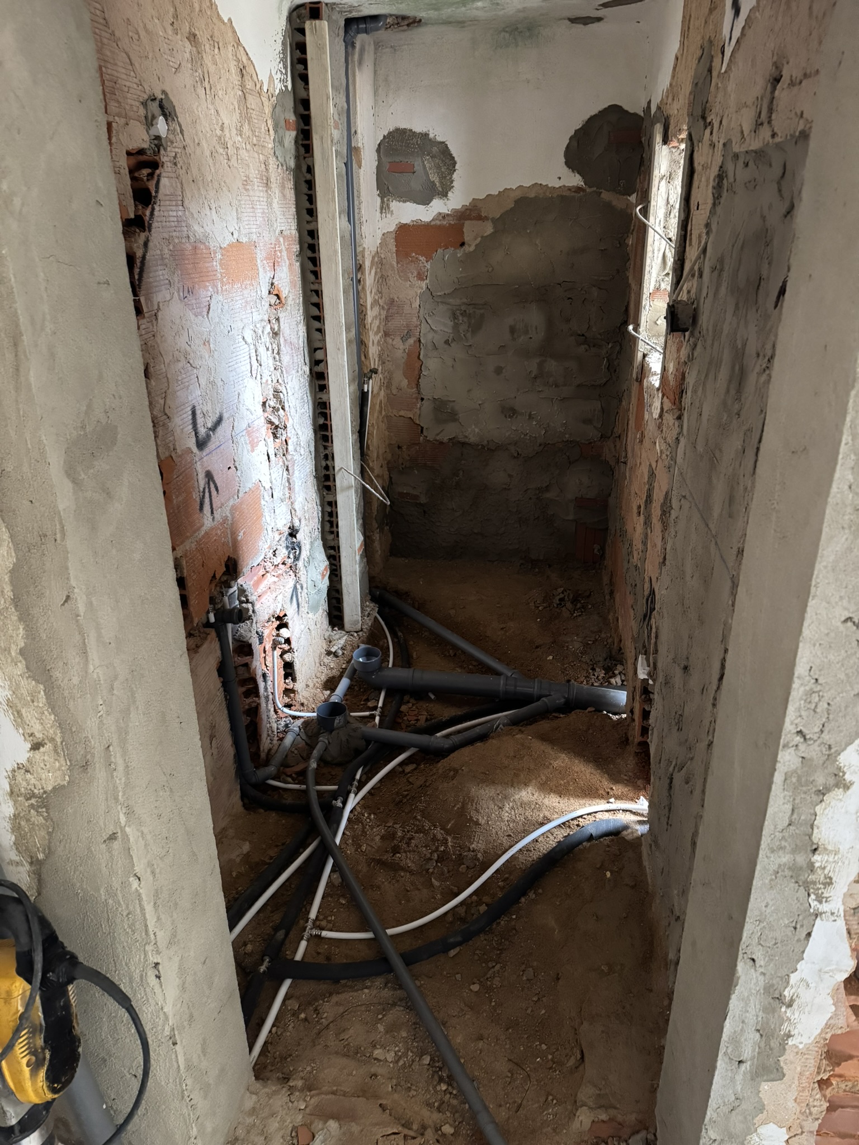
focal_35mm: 24
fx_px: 794
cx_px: 430
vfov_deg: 71.6
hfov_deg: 56.8
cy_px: 572
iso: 1600
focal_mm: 6.76
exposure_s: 1/29
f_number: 1.78
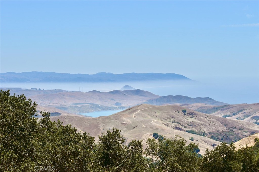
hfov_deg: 19.5
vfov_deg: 13.0
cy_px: 86
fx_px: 755
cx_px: 130
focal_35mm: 105
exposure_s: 1/500
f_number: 11
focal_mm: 70
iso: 250
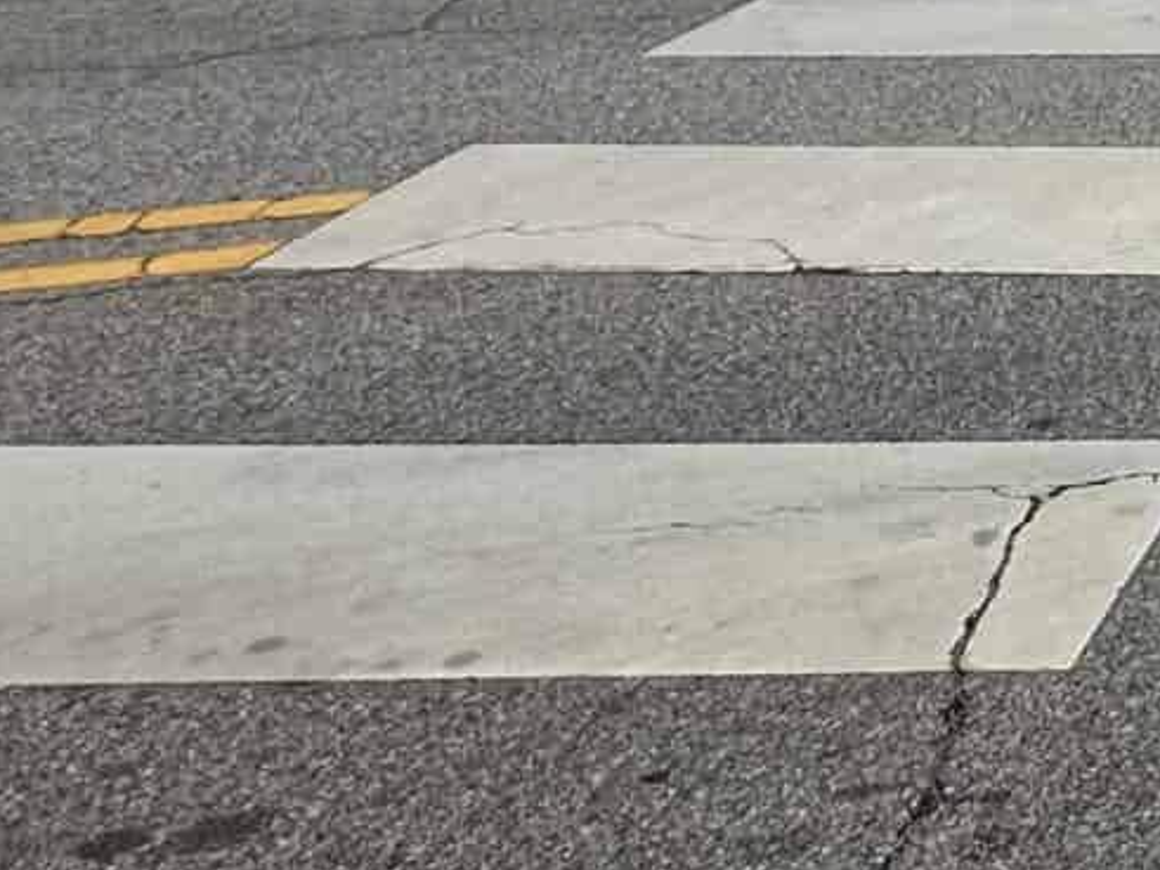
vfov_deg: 16.1
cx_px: 2221
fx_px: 2446
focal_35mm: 73
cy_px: -820
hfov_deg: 18.8
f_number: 2.2
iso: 50
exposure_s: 1/2257
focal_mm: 2.22
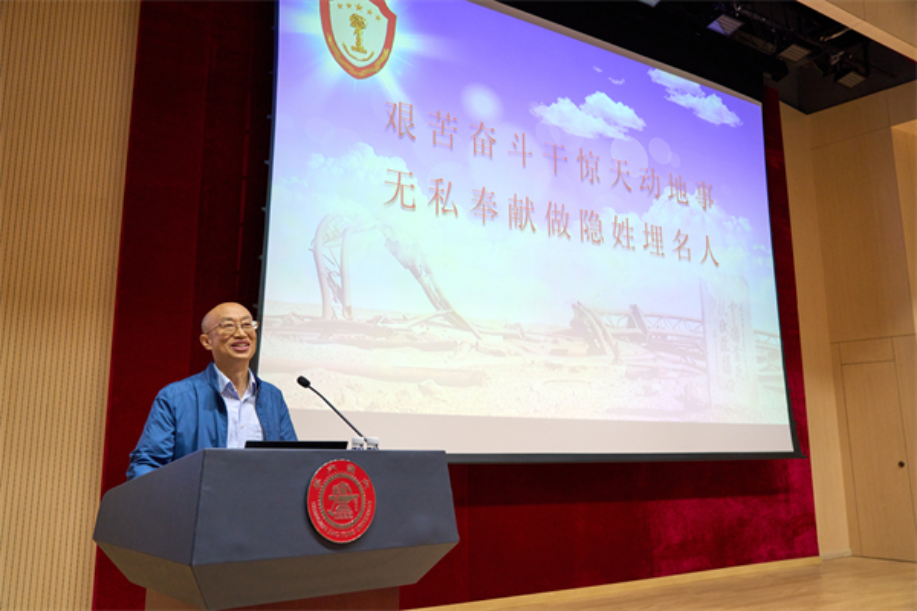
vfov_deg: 43.6
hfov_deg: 61.9
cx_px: 458
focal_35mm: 30
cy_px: 306
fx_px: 764
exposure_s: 1/200
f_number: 4
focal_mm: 30
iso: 1600
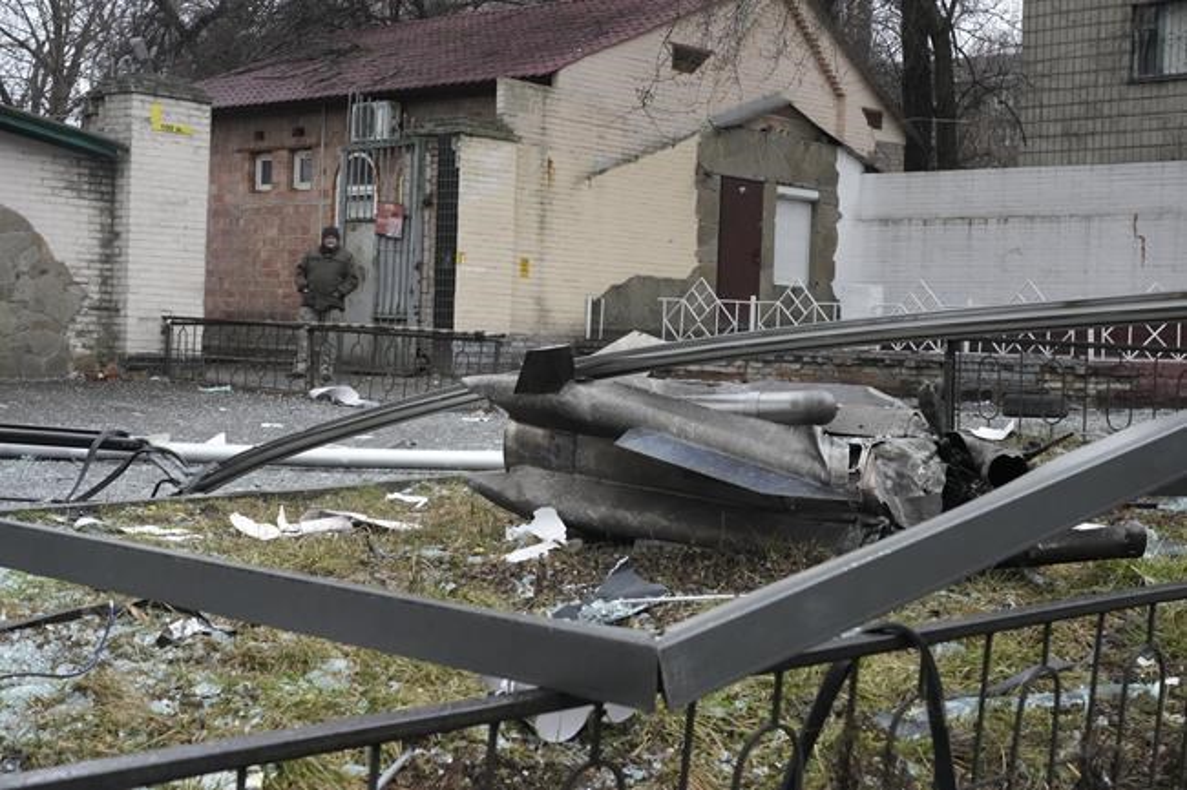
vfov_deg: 25.0
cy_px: 395
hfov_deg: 36.9
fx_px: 1780
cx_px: 594
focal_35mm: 54
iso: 4000
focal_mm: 54
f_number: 8
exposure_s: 1/500
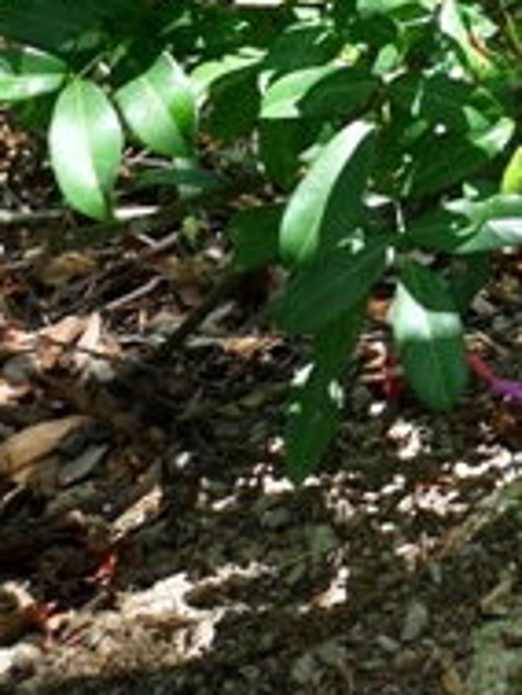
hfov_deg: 12.2
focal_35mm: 114
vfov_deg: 14.2
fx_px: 2290
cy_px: -724
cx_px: 842
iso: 200
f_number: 1.8
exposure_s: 1/899
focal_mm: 3.95
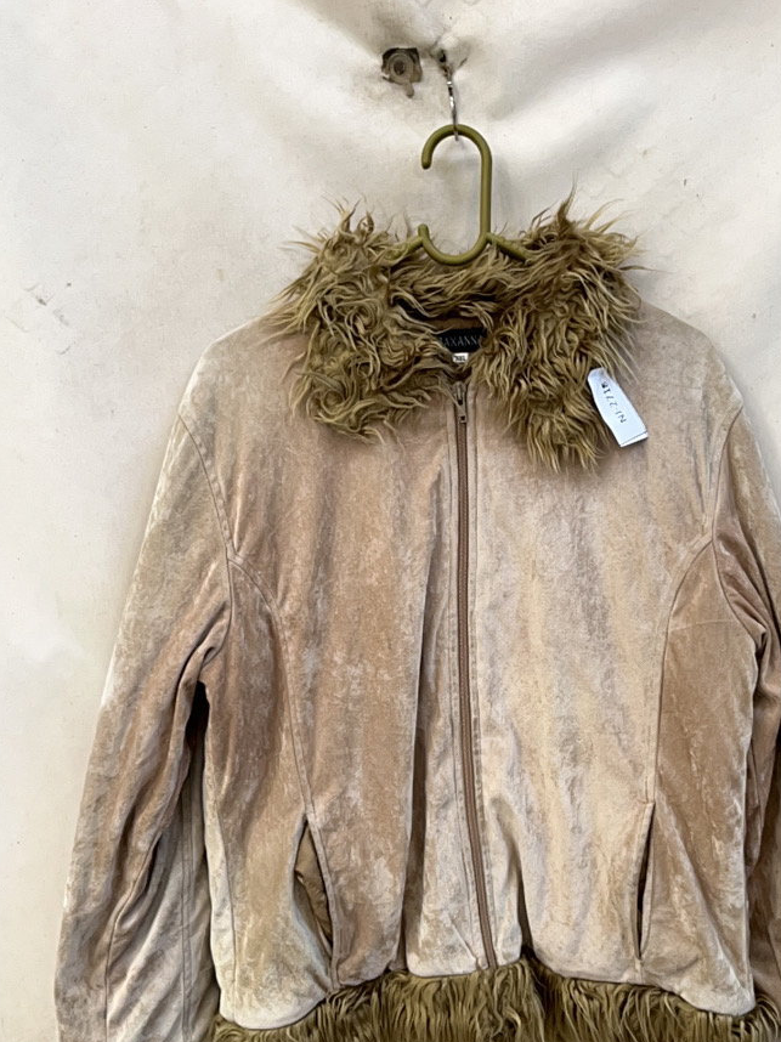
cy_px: 644
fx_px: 1023
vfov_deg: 53.4
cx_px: 469
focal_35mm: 34
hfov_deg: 41.6
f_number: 1.6
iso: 40
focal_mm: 5.1
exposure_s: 1/60
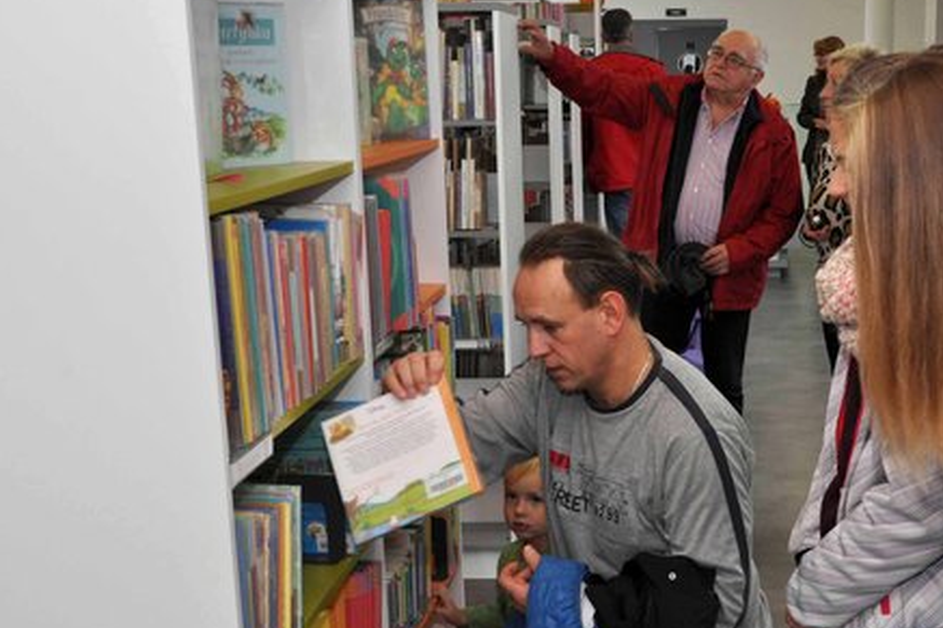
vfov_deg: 24.1
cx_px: 660
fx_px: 1460
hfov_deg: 35.3
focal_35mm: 56
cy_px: 434
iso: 800
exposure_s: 1/60
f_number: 13
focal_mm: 25
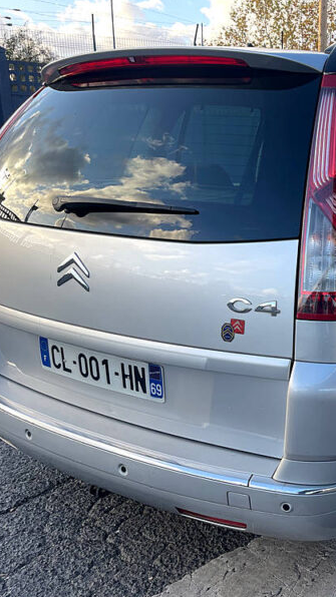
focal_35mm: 38
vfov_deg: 52.8
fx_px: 602
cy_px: 298
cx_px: 314
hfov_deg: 29.6
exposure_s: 1/425
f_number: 1.6
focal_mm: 5.1
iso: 32
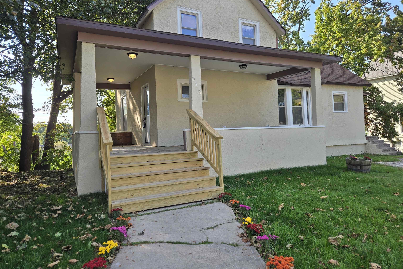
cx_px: 202
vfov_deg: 53.1
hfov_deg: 73.7
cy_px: 123
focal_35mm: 24
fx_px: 269
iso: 25
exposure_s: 1/572
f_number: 1.8
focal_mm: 5.4
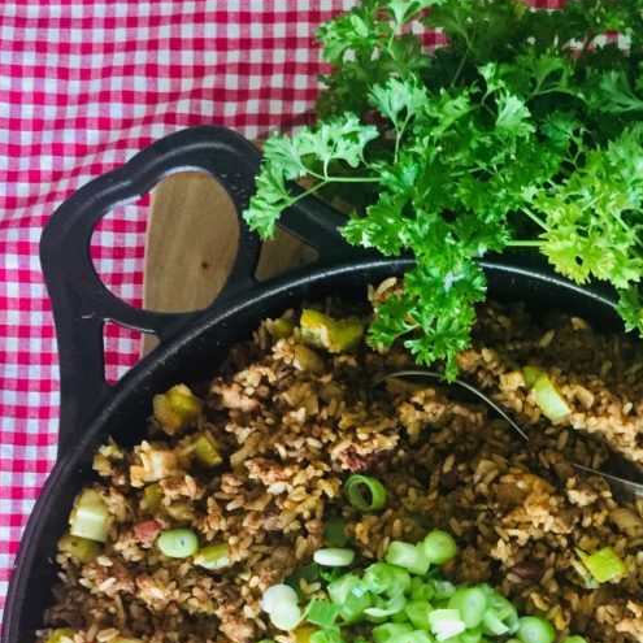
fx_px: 1114
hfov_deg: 31.8
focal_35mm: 53
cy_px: 599
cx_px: 456
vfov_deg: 30.5
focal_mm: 4.15
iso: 160
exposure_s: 1/8
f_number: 2.2
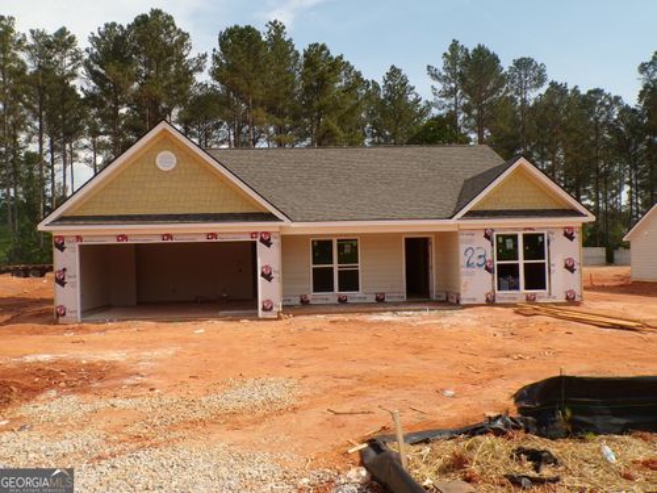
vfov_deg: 44.2
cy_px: 246
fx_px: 607
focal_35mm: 32
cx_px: 328
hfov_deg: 56.8
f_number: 4.8
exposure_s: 1/640
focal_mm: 5.8
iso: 100
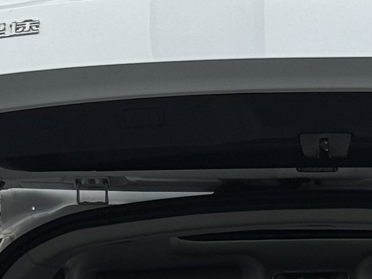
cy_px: 476
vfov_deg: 6.1
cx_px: 325
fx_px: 2590
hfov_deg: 8.2
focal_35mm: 241
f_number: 1.78
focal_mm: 6.76
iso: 50
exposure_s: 1/179
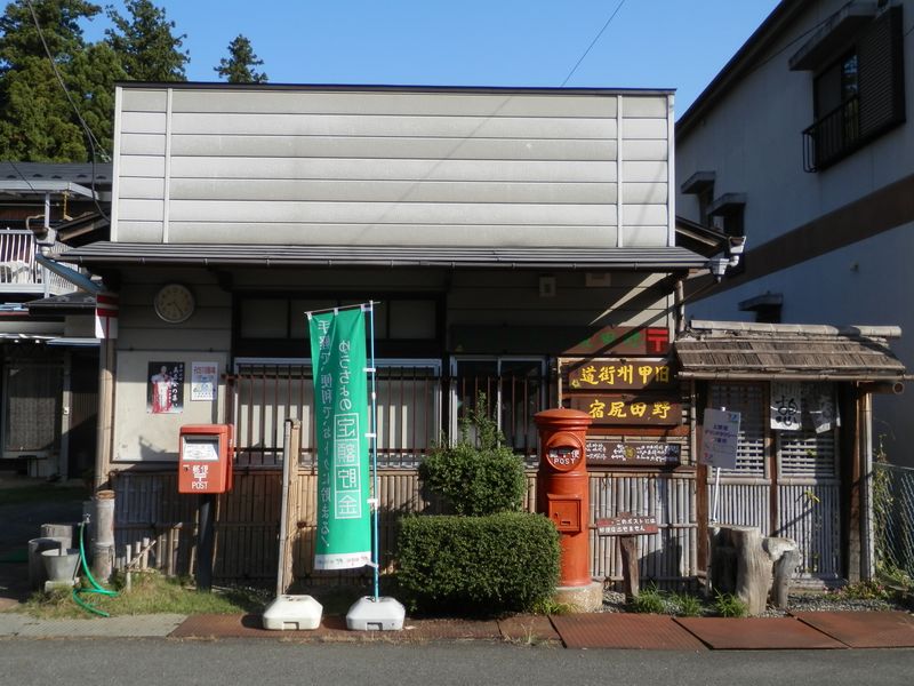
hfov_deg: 55.4
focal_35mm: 33
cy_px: 343
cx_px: 457
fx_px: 871
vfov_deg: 42.9
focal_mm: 6
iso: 80
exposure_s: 1/800
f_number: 3.4
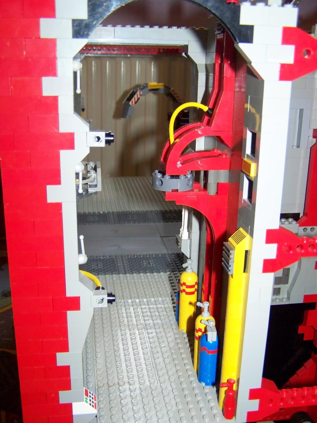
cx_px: 158
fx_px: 464
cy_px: 212
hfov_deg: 37.7
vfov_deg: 49.0
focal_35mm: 38
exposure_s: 1/30
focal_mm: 6.3
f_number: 2.8
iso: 200
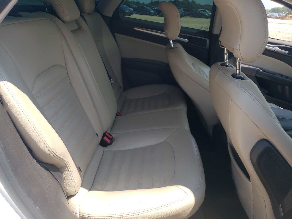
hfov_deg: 67.3
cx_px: 146
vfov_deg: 53.1
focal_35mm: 26
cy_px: 110
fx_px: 219
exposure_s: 1/1000
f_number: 1.5
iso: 50
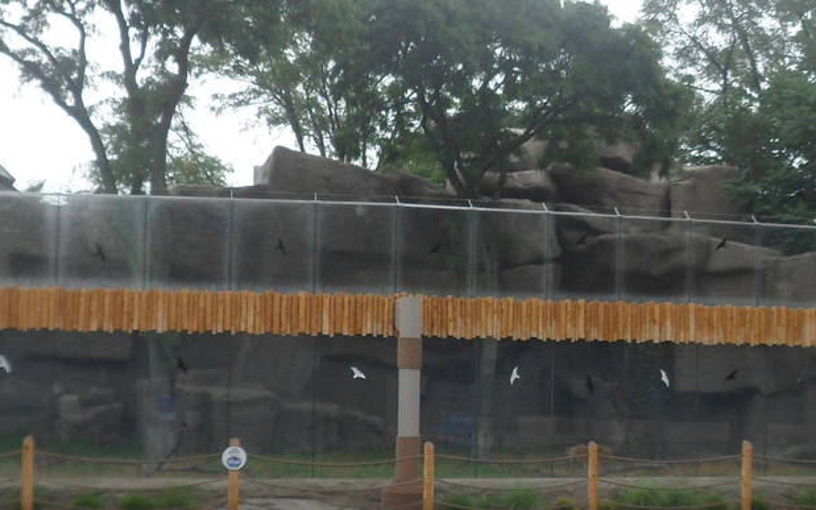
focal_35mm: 74
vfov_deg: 17.6
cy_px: 295
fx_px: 1646
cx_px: 566
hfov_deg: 27.6
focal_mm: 4.9
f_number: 3.3
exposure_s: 1/250
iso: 80
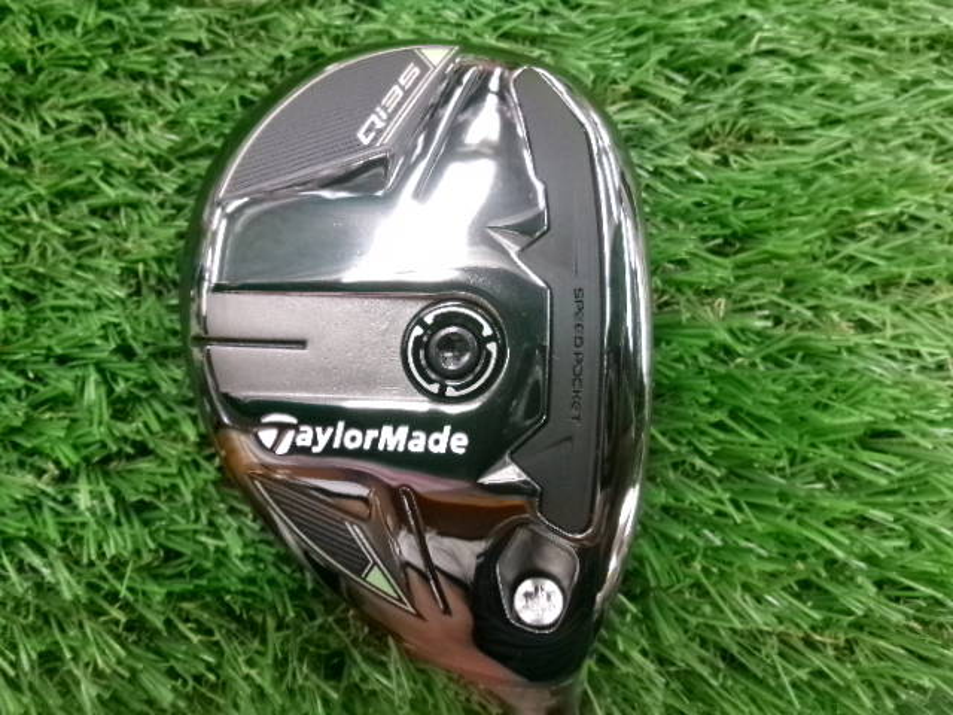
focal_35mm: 28
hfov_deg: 63.4
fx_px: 771
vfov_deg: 49.7
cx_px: 476
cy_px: 358
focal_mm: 5.1
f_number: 3.9
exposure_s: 1/34
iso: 800
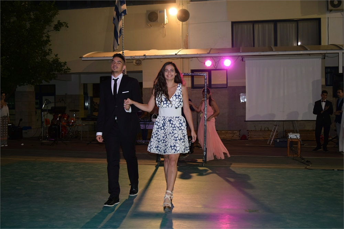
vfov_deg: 30.9
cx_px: 172
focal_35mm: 44
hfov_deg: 45.0
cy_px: 114
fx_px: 416
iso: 640
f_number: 4.2
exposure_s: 1/60
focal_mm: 29
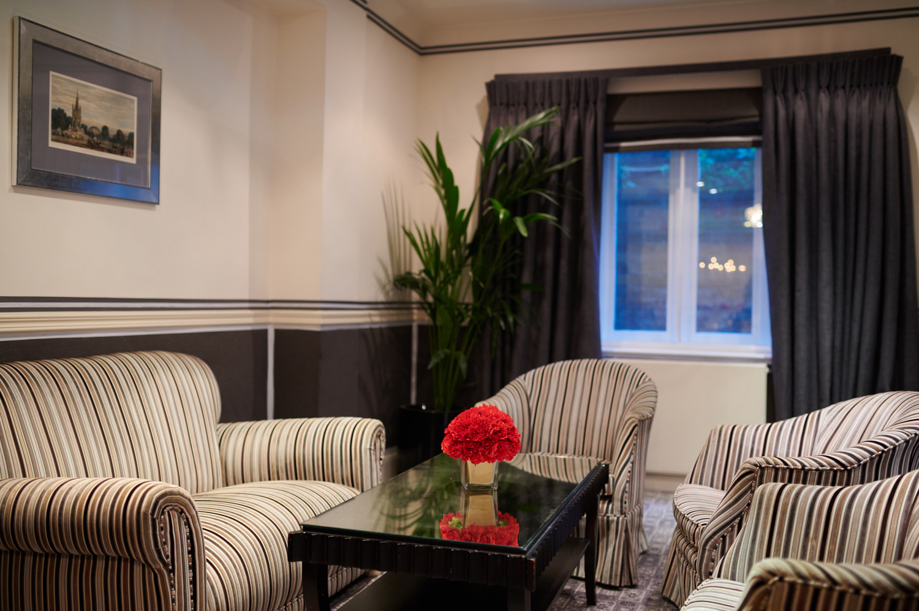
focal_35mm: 35
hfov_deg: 54.5
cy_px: 306
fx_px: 893
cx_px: 460
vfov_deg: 37.8
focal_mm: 35
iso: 800
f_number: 2.2
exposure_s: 1/50
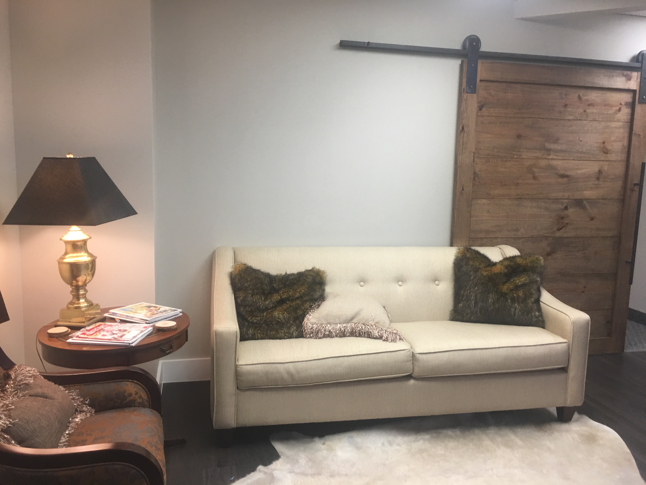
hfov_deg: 61.7
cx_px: 323
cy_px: 242
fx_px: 541
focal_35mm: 29
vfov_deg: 48.2
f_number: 2.2
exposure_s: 1/15
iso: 40
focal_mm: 4.15
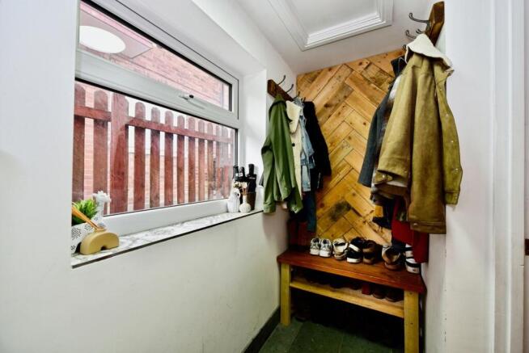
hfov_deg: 104.2
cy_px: 176
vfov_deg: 81.3
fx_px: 206
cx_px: 264
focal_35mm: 14
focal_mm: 14
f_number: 4.8
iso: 400
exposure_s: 1/90
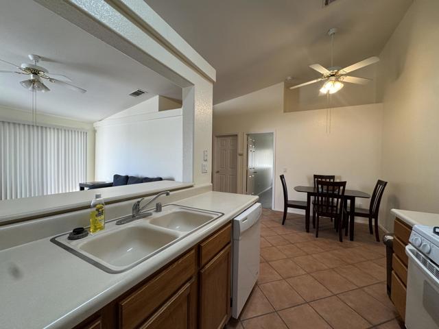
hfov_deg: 102.1
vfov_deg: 85.7
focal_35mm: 14
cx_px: 220
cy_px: 164
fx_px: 178
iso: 160
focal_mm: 2.22
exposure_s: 1/120
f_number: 2.2
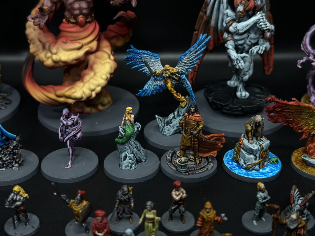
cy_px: 118
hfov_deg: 39.7
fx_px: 437
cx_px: 158
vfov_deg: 30.3
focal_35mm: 48
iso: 80
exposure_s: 1/220
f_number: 1.78
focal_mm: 6.86
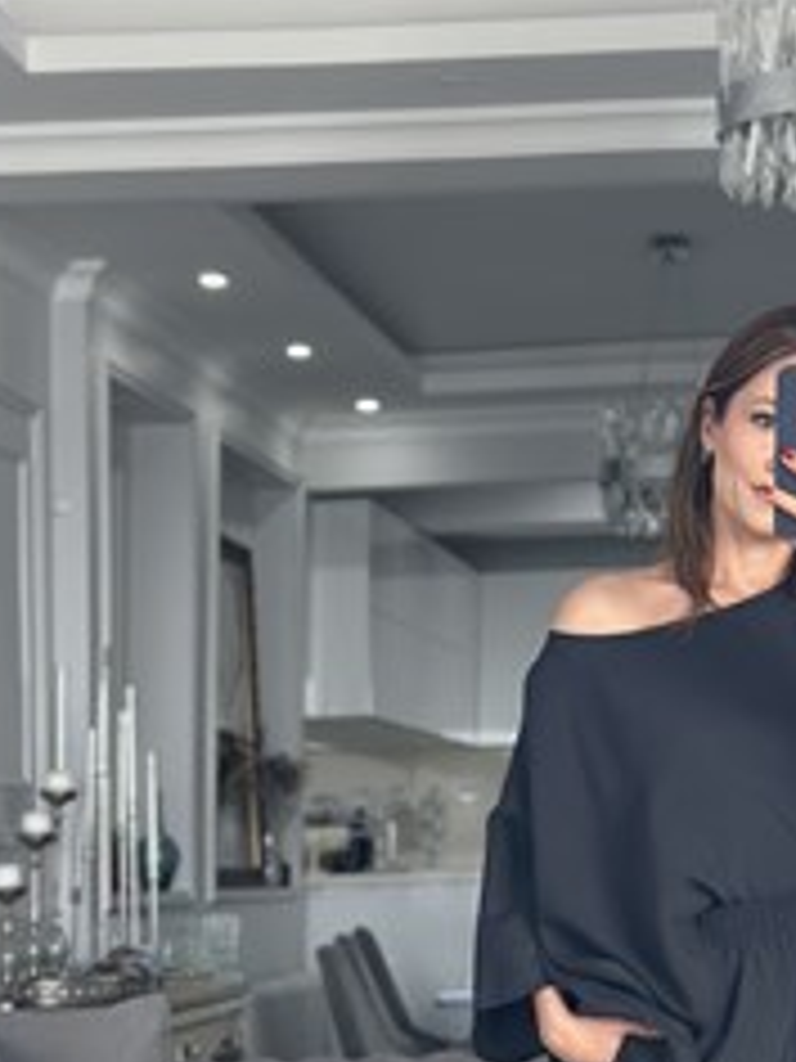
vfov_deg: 18.5
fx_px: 3158
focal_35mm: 103
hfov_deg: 14.2
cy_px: 1080
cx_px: 720
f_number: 1.78
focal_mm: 6.86
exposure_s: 1/120
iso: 125
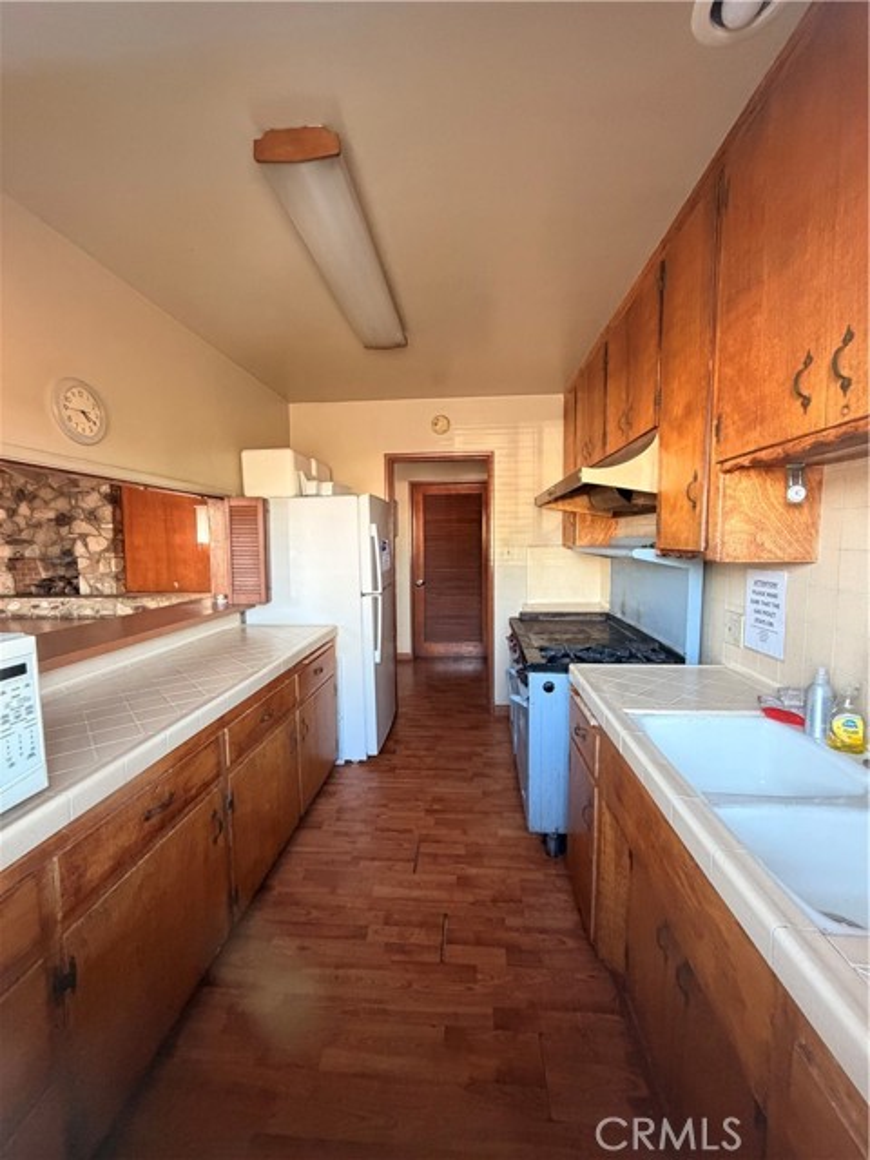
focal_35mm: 14
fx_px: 469
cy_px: 580
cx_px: 435
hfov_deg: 85.7
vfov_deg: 102.1
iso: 400
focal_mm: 2.22
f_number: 2.2
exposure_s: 1/60
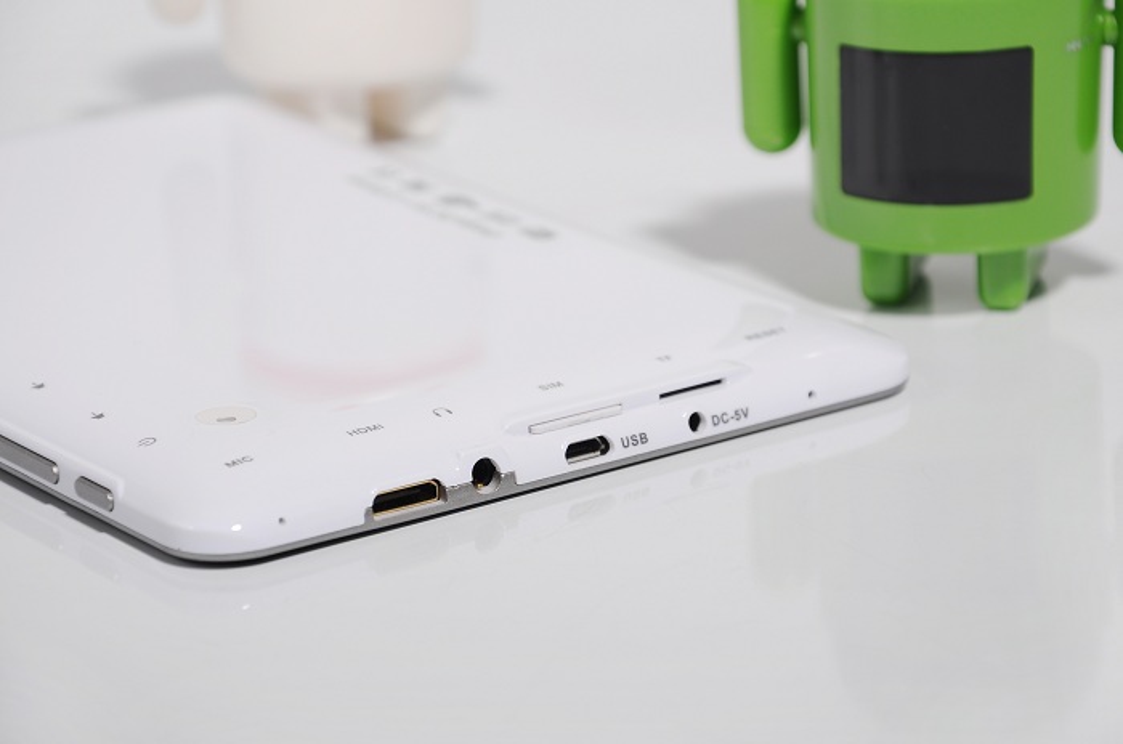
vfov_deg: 8.7
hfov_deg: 13.1
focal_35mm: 158
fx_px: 4904
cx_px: 562
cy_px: 372
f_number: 9.5
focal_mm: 105
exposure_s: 1/125
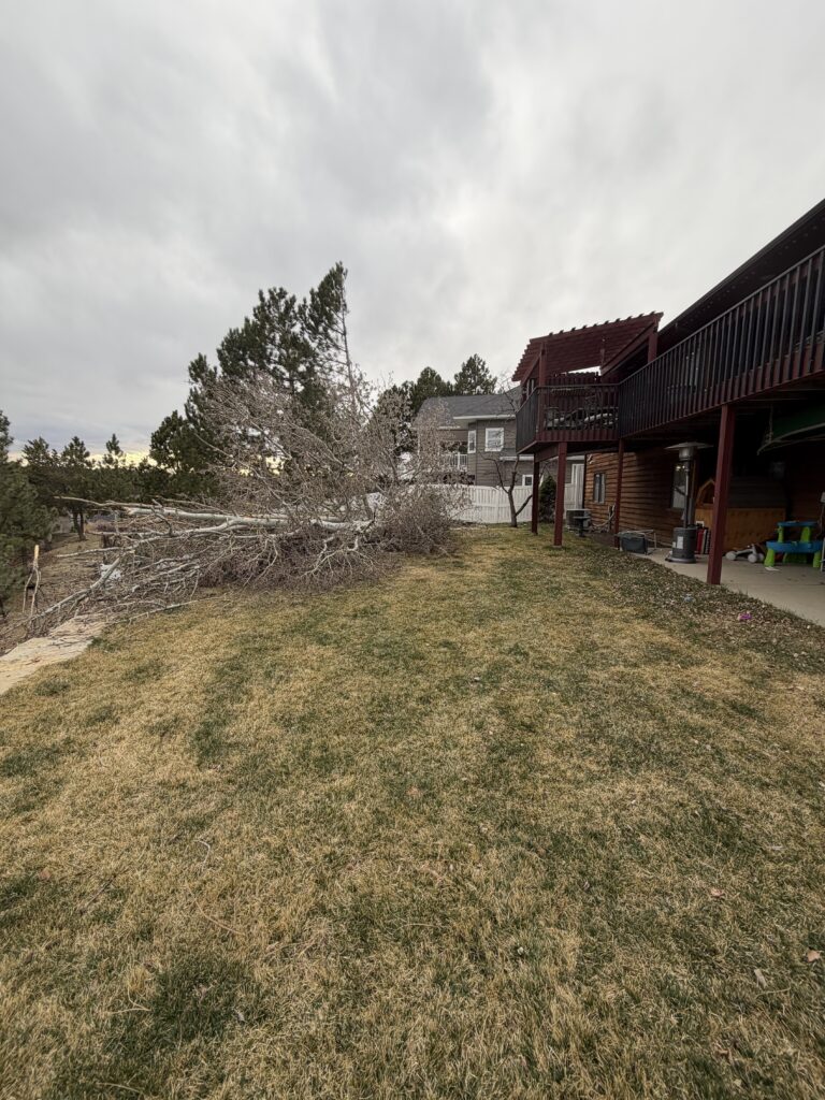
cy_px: 550
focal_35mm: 14
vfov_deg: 102.1
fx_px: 445
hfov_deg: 85.7
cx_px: 412
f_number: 2.2
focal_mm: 2.22
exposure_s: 1/164
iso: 40
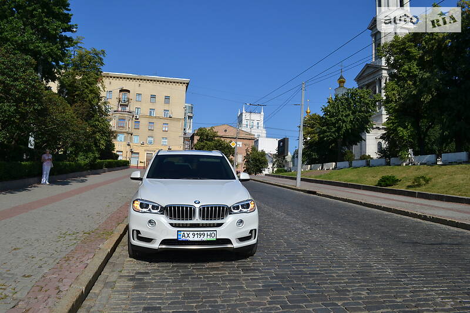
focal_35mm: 27
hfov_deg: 67.4
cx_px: 235
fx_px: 352
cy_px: 156
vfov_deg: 47.9
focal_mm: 18
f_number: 9
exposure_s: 1/320
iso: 100
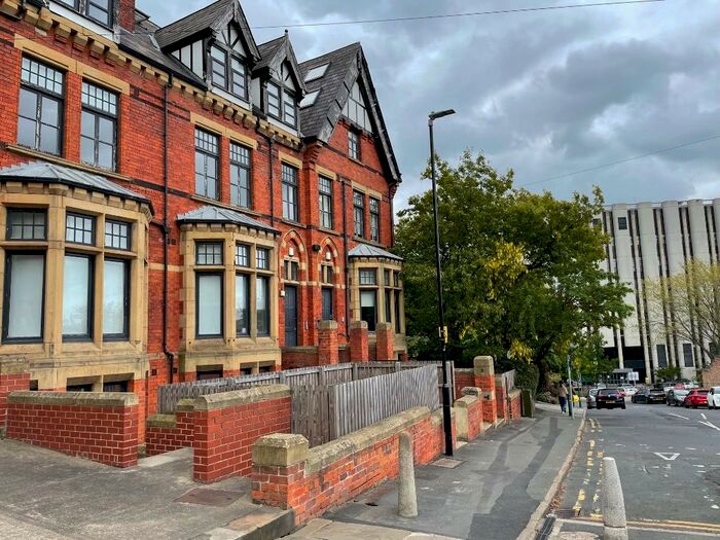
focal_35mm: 26
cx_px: 360
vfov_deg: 53.1
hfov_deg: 67.3
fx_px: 541
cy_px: 270
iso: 32
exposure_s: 1/1575
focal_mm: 4.2
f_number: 1.6
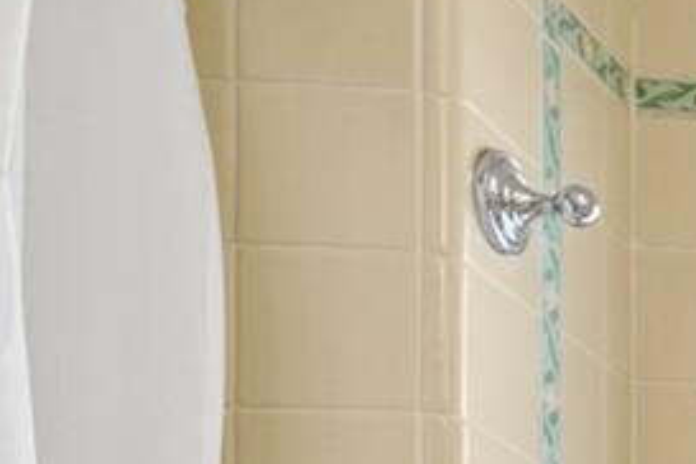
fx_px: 2030
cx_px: 1994
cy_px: 1173
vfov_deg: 10.8
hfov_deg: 11.9
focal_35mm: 105
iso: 200
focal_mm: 14
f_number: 11
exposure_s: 1/8
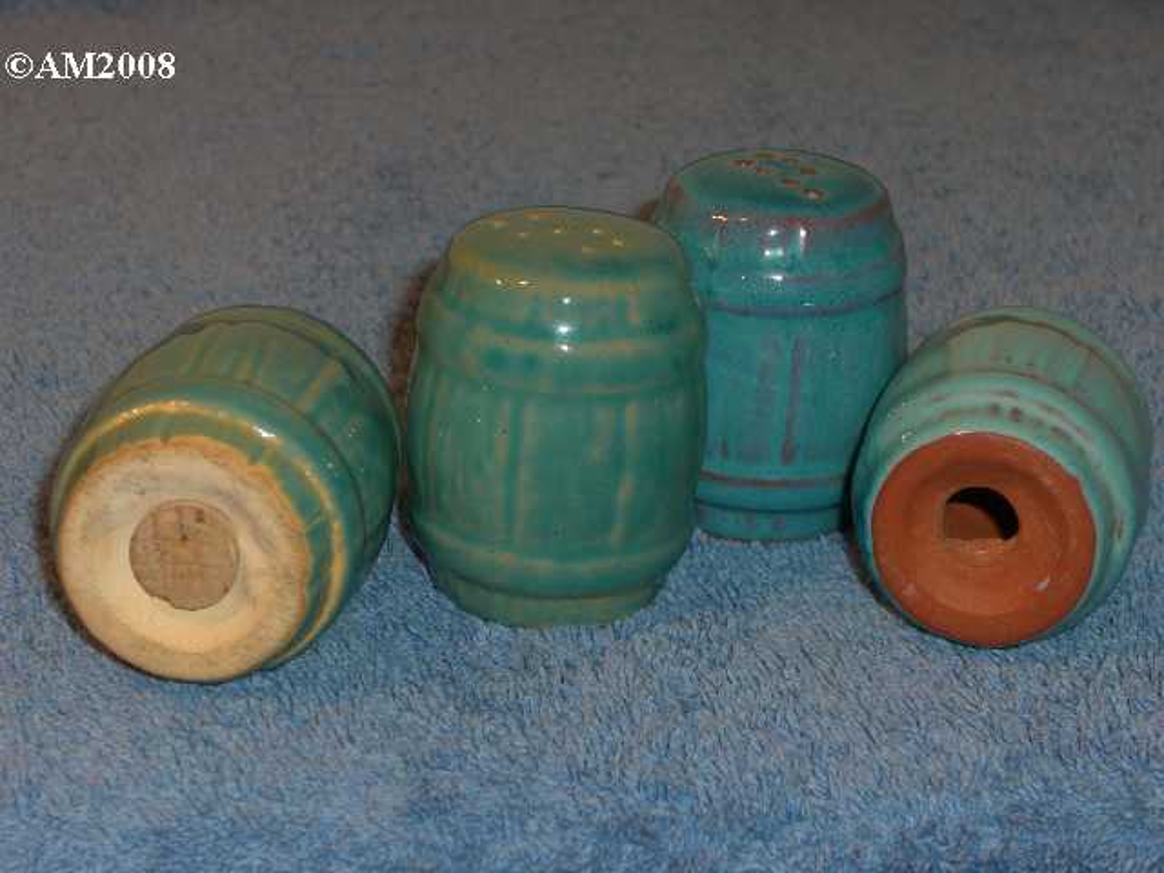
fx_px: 3127
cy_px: 436
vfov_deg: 15.9
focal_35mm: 93
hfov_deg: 21.1
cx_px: 582
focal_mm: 19.4
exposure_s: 1/30
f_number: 4.8
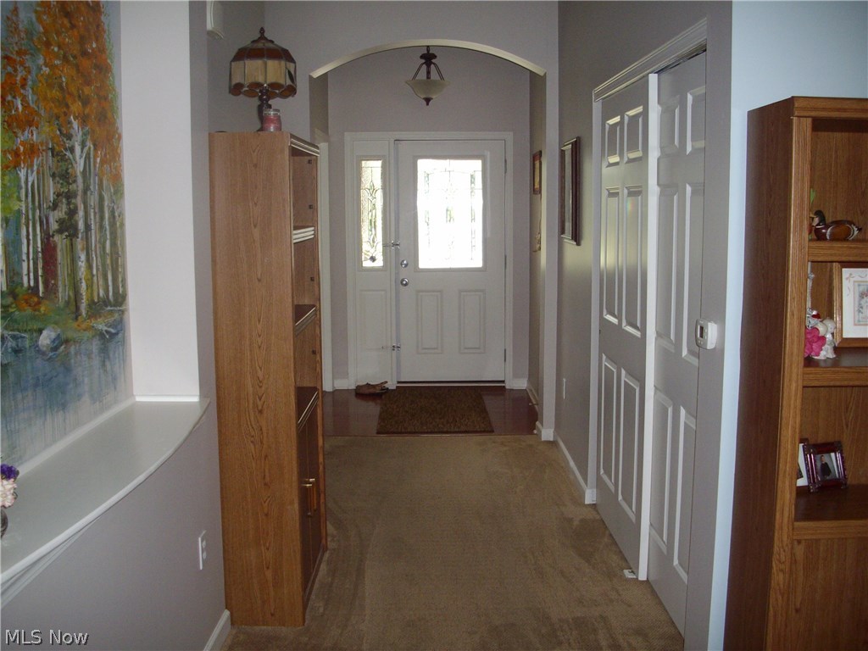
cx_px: 434
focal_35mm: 37
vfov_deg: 38.7
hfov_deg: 50.1
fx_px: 928
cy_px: 326
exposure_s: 1/50
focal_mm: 6.2
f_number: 2.8
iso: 173
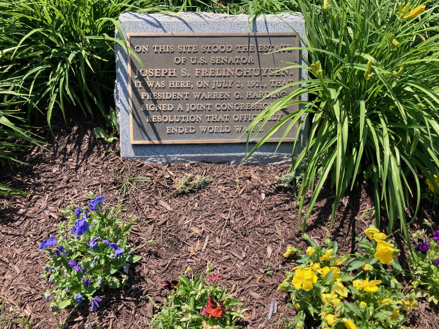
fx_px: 355
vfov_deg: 49.7
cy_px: 164
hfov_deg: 63.4
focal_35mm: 28
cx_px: 220
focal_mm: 3.99
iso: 20
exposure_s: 1/842
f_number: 1.8
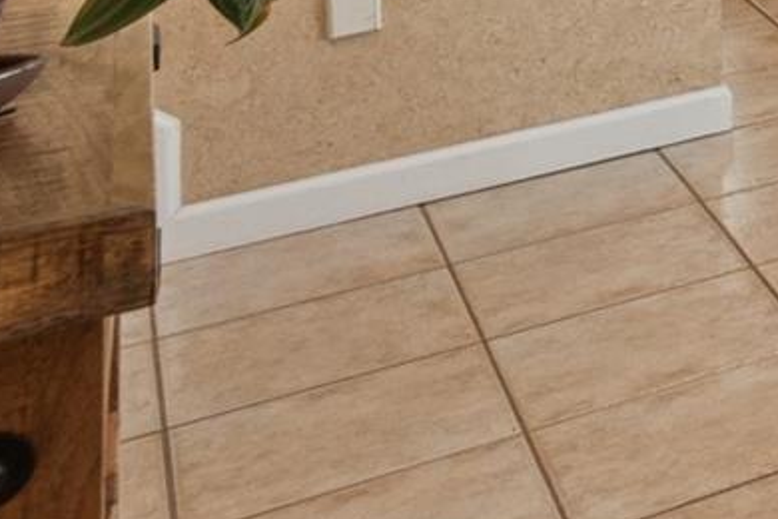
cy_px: -681
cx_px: 1933
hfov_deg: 14.3
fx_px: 1815
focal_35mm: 84
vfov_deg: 12.9
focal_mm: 16
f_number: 9
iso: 200
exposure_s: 1/20
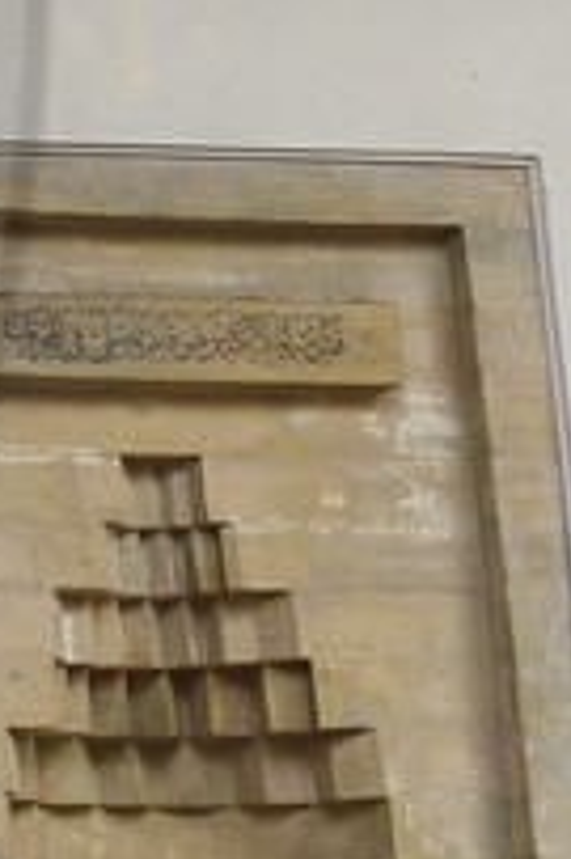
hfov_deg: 5.7
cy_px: -55
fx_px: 4885
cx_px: -1721
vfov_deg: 9.9
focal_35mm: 205
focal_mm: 26
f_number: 11
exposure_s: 1/60
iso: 400
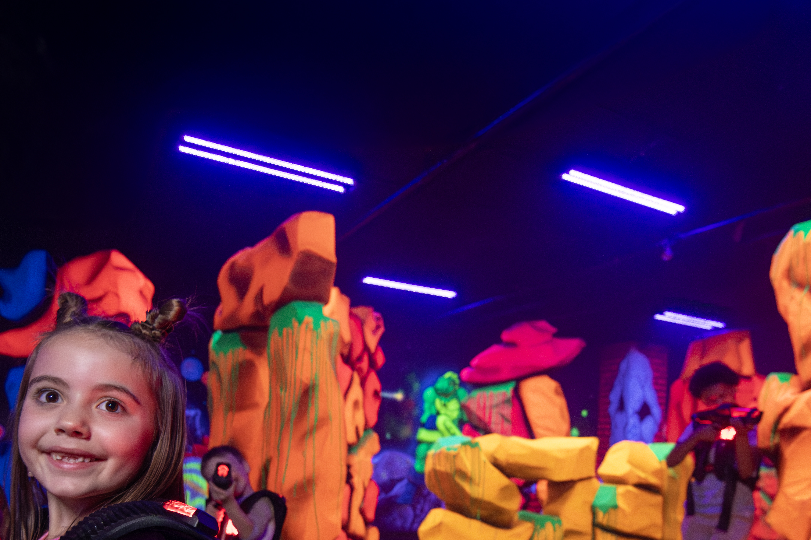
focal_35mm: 27
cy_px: 464
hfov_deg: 66.9
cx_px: 337
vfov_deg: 44.5
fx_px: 608
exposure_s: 1/100
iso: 5000
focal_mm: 14
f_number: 2.8
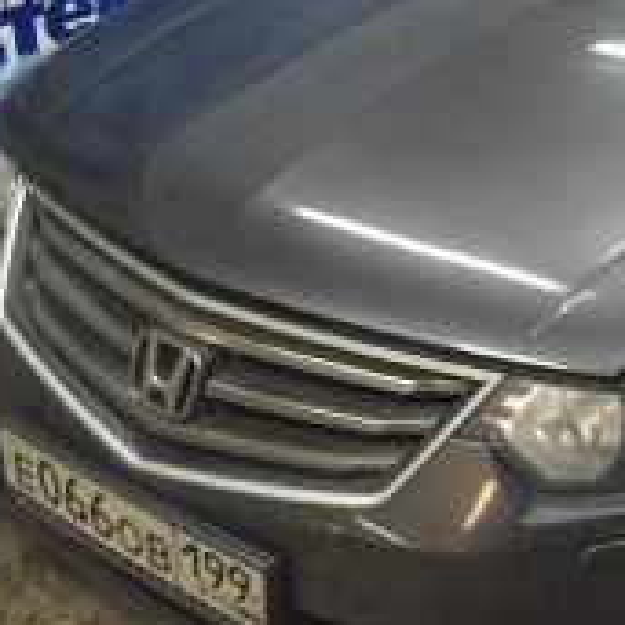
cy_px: 194
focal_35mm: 60
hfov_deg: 27.5
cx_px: 567
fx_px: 1226
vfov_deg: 28.4
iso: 250
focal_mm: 4.15
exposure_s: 1/33
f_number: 2.2
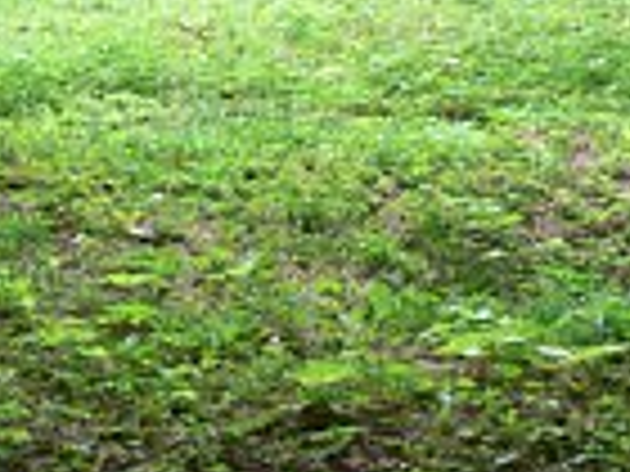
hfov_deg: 18.4
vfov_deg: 14.2
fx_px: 1820
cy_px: -130
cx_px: -171
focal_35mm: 100
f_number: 3.2
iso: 80
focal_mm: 7.4
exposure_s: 1/60
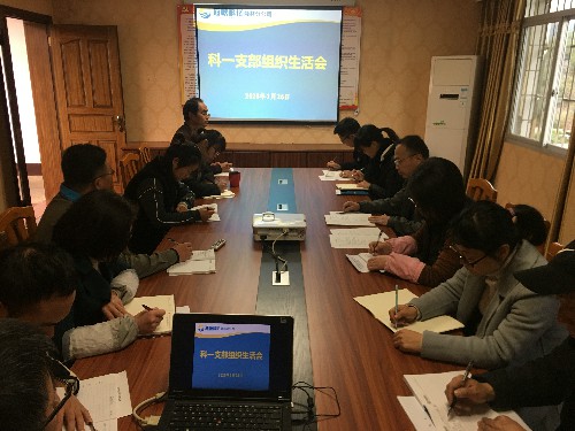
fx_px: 482
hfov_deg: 61.7
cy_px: 216
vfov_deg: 48.2
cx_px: 288
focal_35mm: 29
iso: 64
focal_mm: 4.15
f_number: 2.2
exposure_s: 1/17
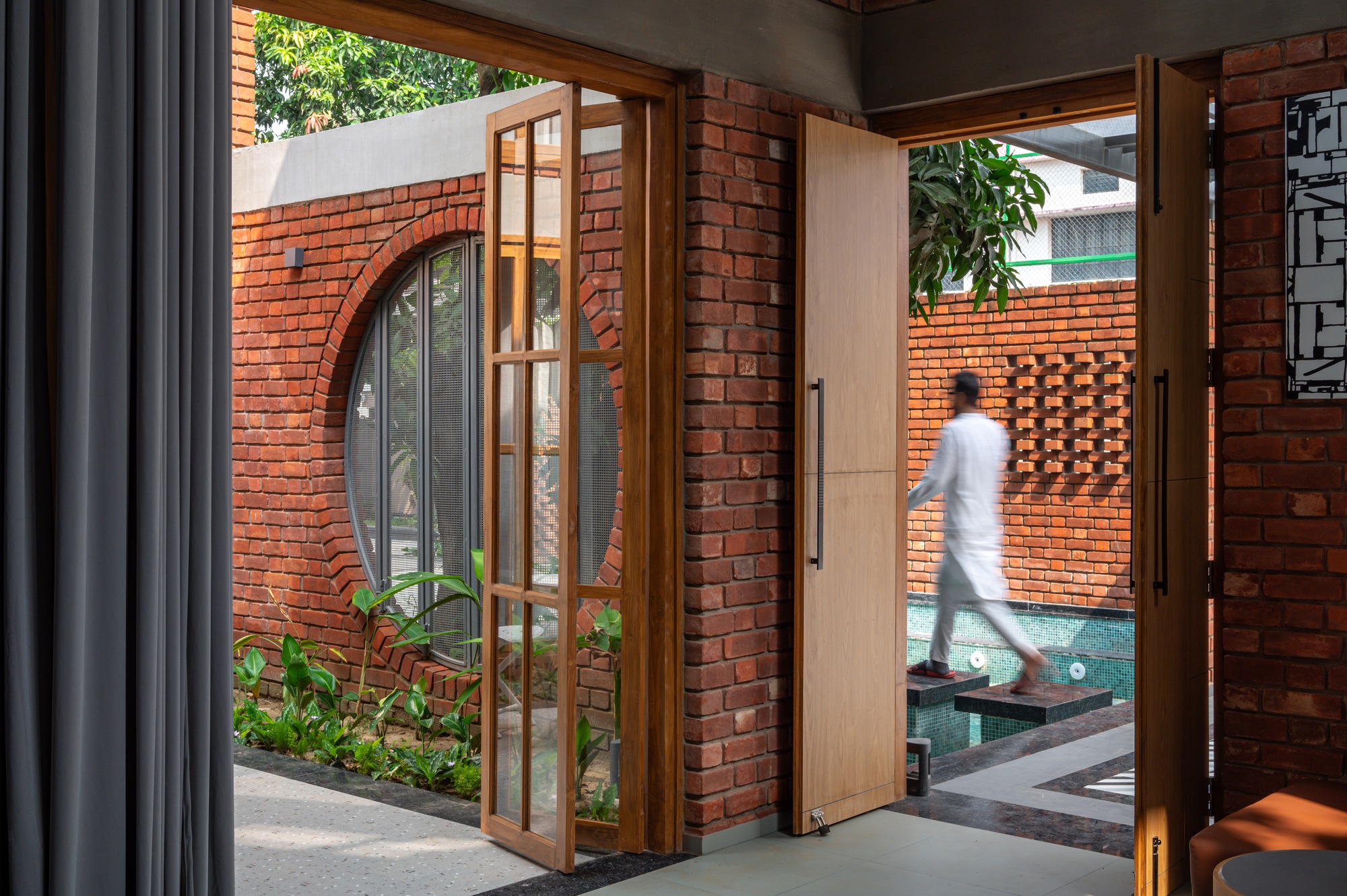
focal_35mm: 39
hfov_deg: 49.6
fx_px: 1458
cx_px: 674
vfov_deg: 34.2
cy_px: 448
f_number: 10
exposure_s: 1/15
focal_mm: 39
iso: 100
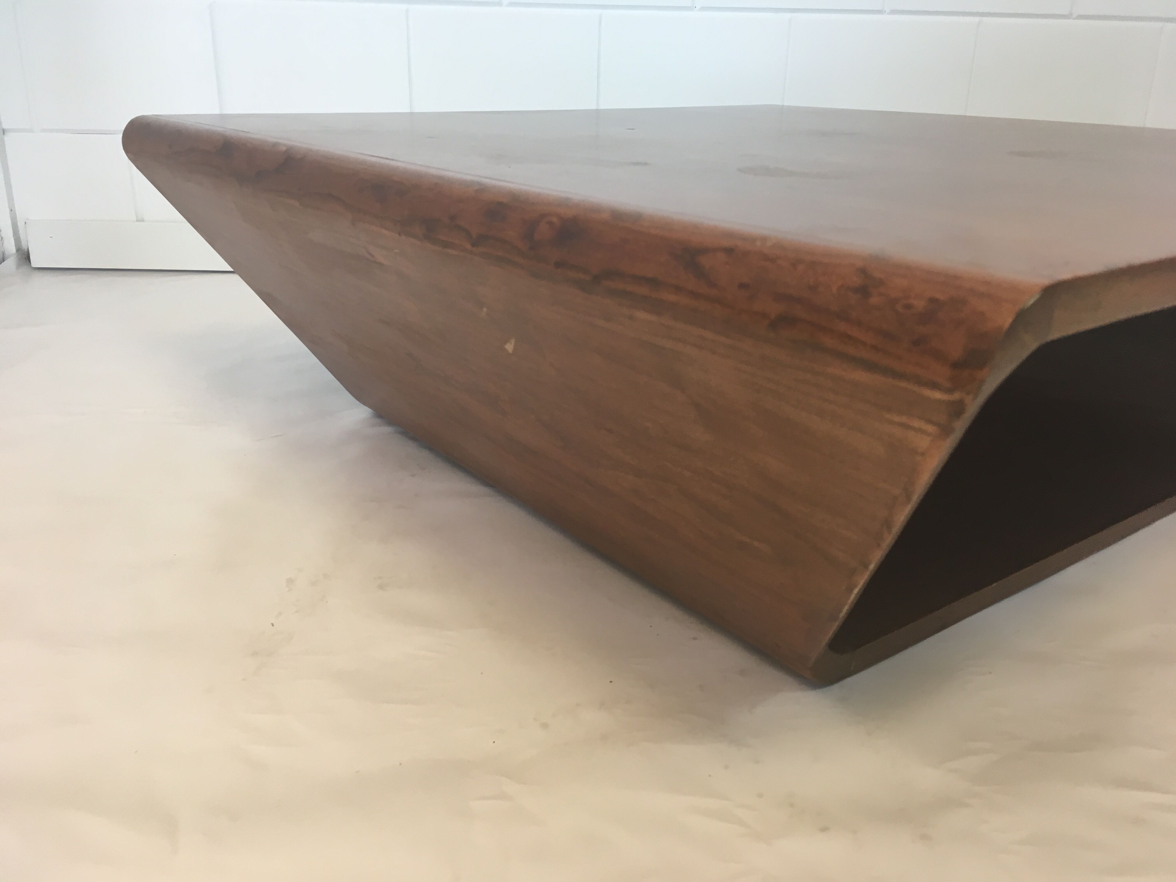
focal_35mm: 29
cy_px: 441
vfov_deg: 48.2
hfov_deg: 61.7
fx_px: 985
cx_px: 588
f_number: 2.2
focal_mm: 4.15
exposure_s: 1/33
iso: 40
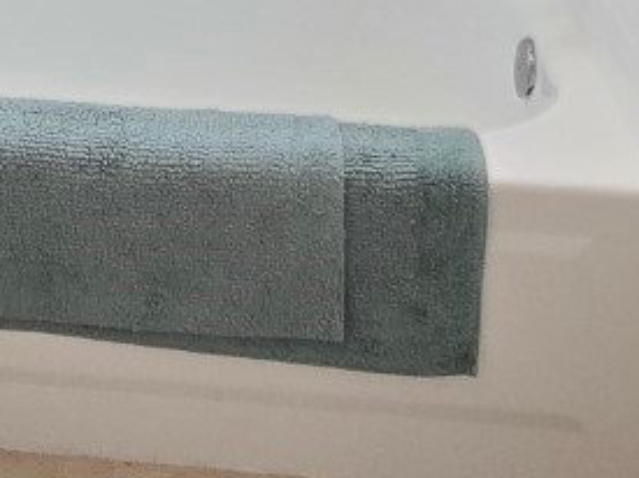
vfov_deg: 16.7
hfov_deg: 27.6
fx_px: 1255
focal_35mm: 68
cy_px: -459
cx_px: 72
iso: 250
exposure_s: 1/100
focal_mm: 2.2
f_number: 2.2
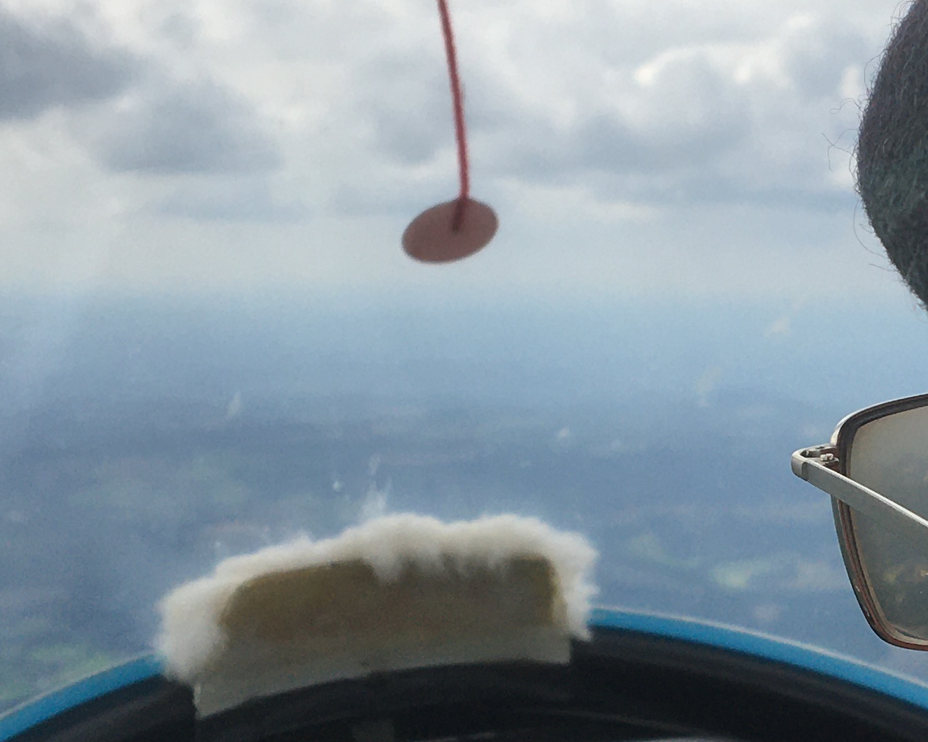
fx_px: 2362
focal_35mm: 86
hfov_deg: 21.6
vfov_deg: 17.7
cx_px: 866
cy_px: 574
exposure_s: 1/2564
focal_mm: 4.15
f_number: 2.2
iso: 25
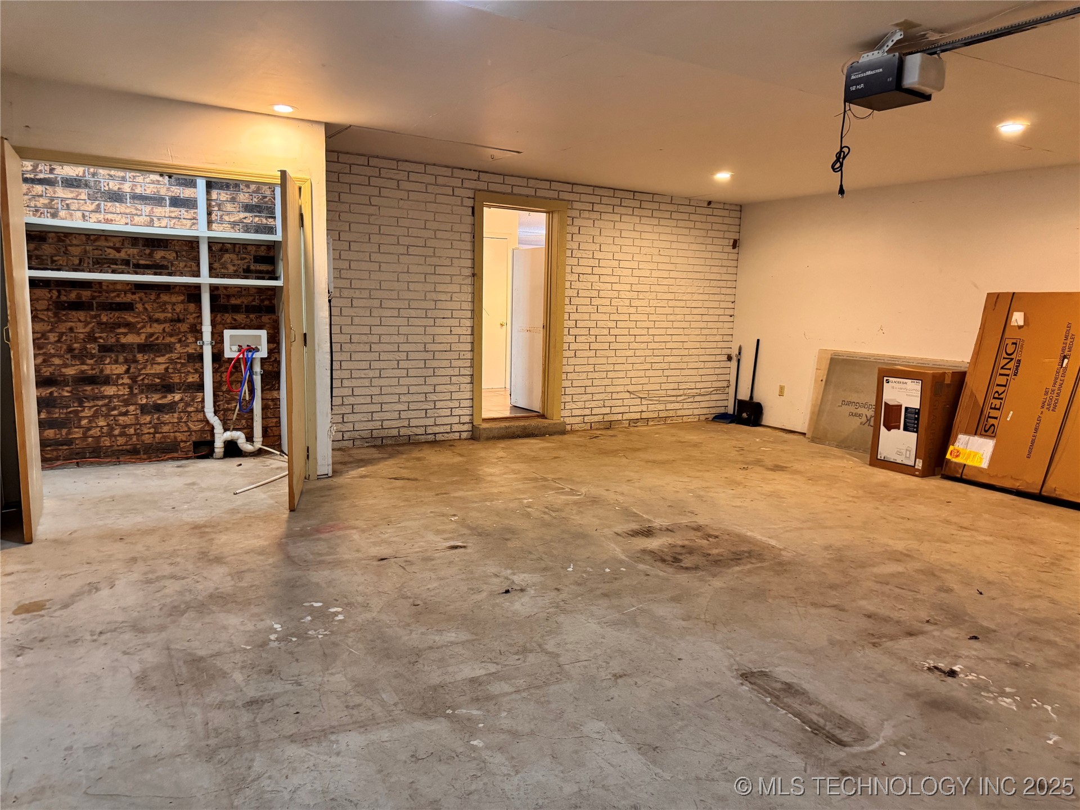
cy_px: 405
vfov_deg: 56.8
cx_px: 540
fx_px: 749
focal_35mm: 24
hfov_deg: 71.6
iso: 400
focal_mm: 6.76
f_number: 1.78
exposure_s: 1/60
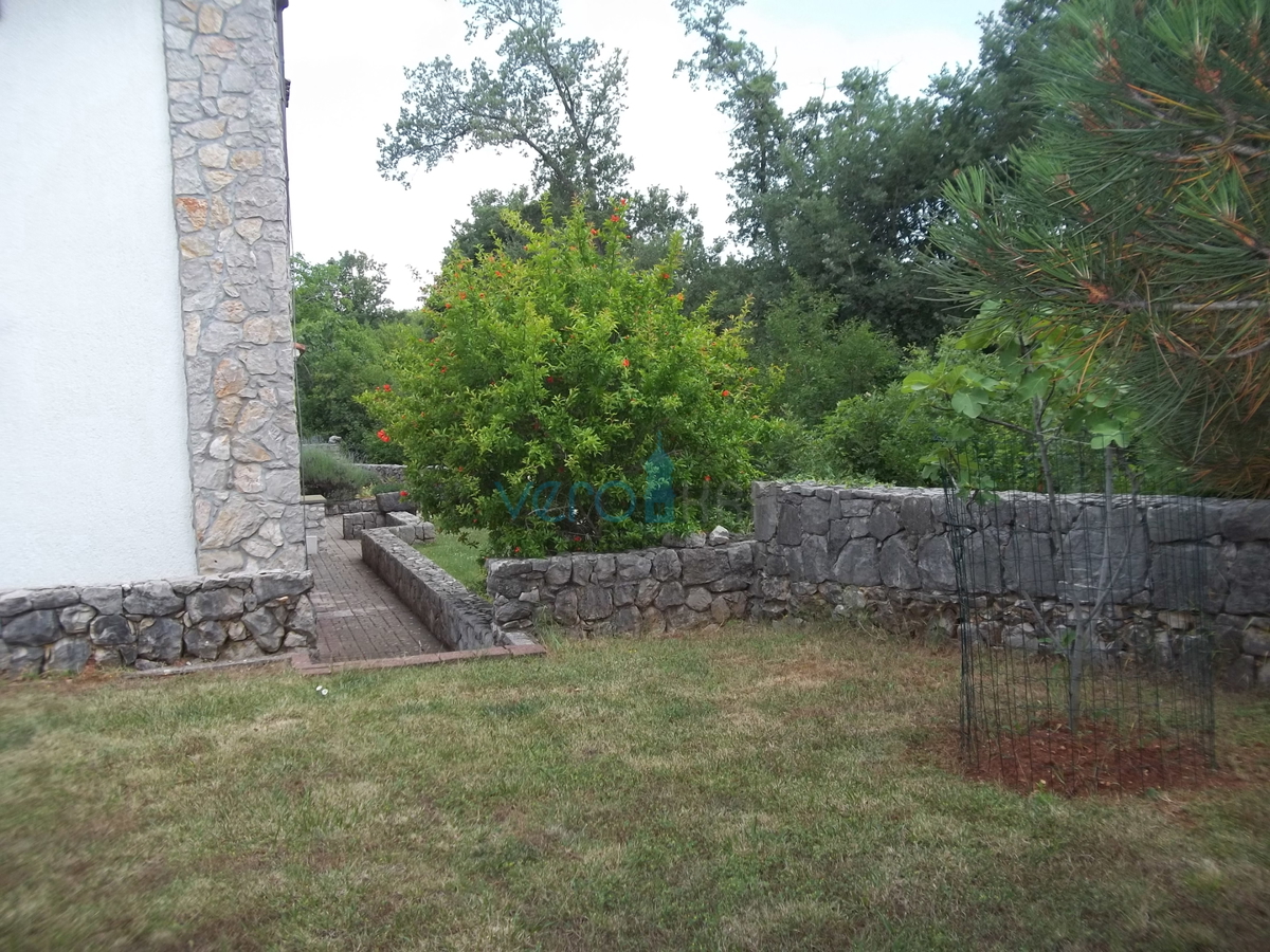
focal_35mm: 32
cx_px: 635
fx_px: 1174
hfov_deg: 56.8
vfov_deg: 44.2
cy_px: 476
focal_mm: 5.7
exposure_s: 1/250
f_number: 2.9
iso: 64
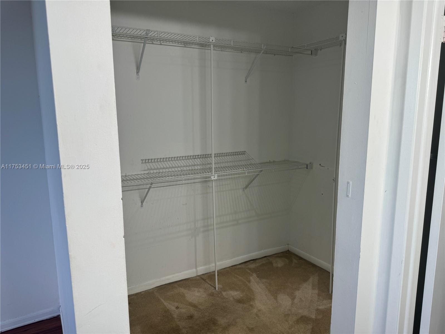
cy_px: 167
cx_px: 222
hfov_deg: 71.6
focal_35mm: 24
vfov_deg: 56.8
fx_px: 309
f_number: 1.78
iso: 50
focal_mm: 6.76
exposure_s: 1/136
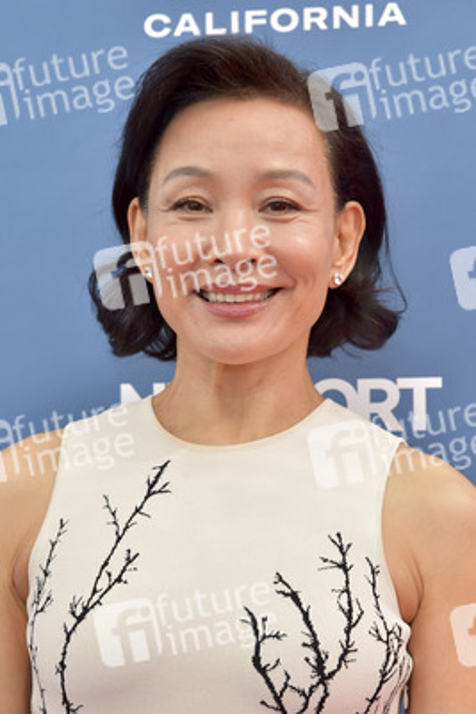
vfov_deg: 20.8
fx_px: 1942
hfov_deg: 14.0
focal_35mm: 98
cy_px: 357
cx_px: 238
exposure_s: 1/250
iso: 320
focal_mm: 98
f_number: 7.1
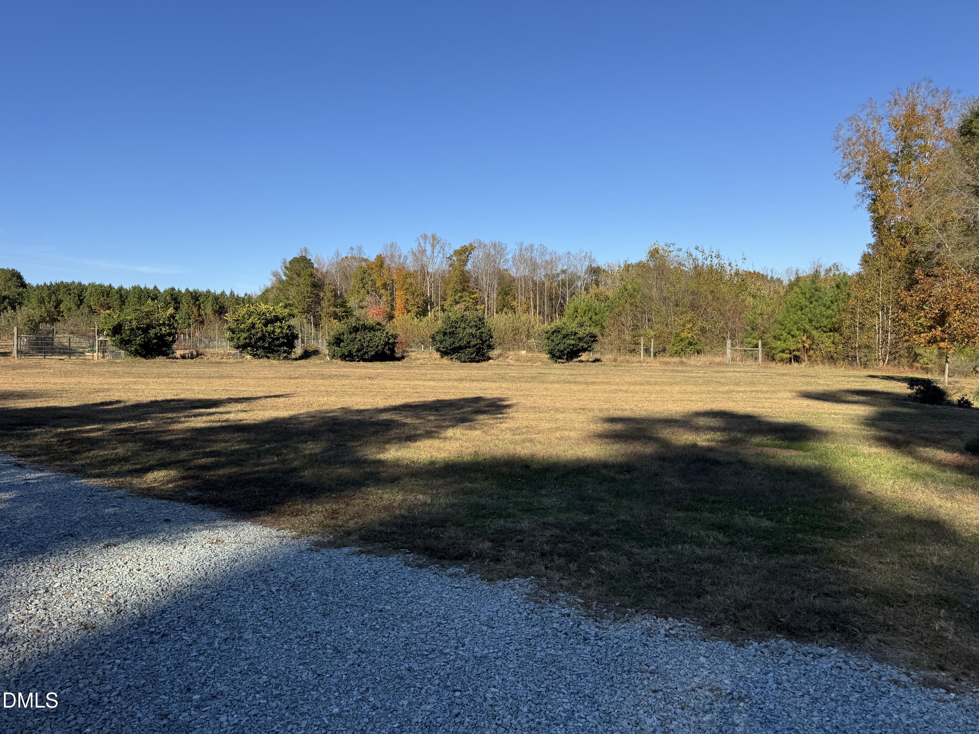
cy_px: 367
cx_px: 490
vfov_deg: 56.8
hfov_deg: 71.6
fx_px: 679
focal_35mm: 24
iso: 80
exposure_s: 1/3802
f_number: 1.78
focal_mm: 6.76
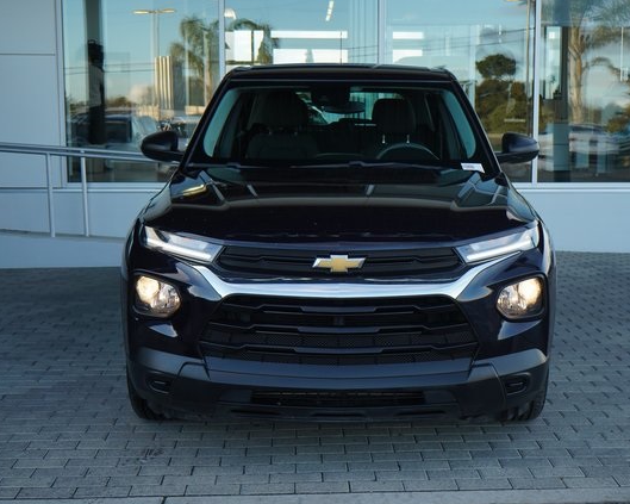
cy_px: 253
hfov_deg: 37.3
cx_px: 355
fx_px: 932
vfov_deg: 30.2
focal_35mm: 50
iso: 1000
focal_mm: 44
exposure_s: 1/250
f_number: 8
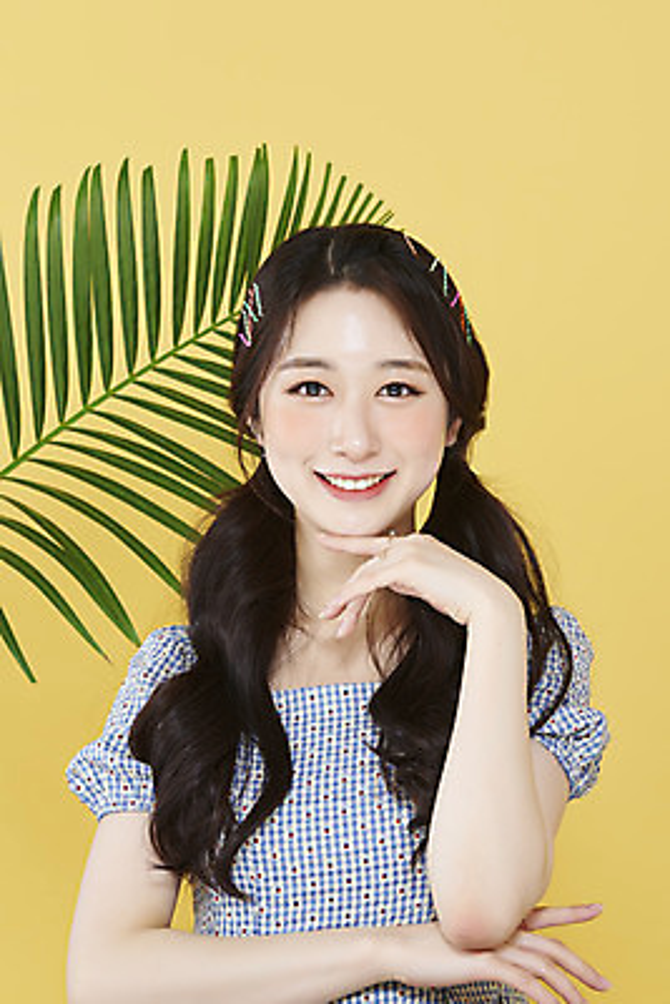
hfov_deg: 13.1
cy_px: 502
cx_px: 335
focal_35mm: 105
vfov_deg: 19.4
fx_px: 2928
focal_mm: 105
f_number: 11
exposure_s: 1/125
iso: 64
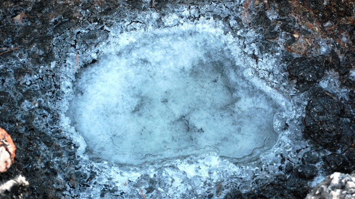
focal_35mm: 98
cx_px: 178
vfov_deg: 12.3
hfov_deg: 21.8
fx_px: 922
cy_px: 109
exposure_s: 1/30
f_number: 7.1
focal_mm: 62
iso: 800
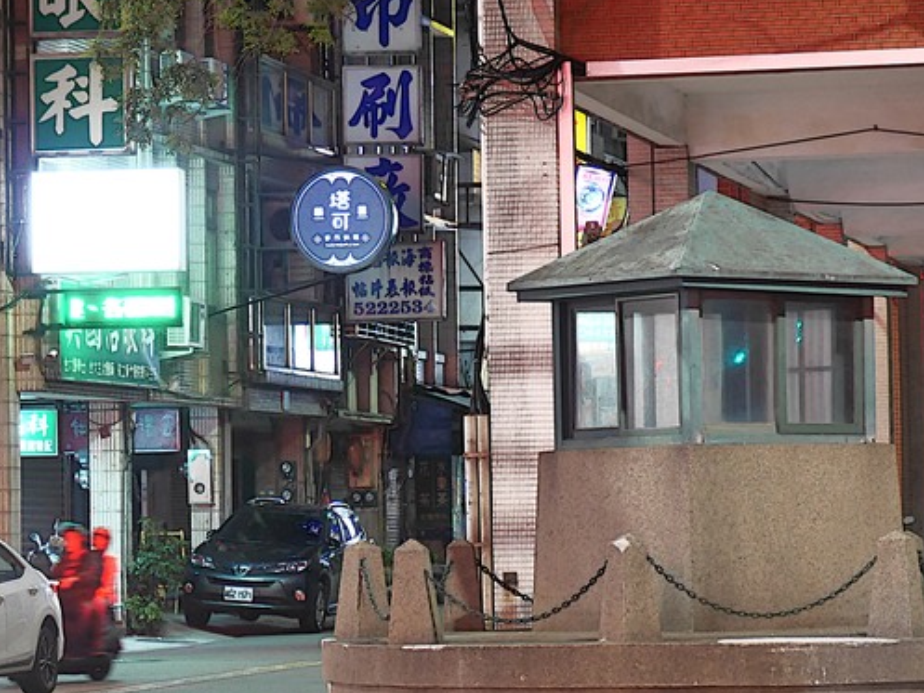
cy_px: 389
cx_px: 541
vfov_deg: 8.5
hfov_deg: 11.4
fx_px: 4646
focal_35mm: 174
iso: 1600
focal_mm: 60
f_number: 4
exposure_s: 1/8
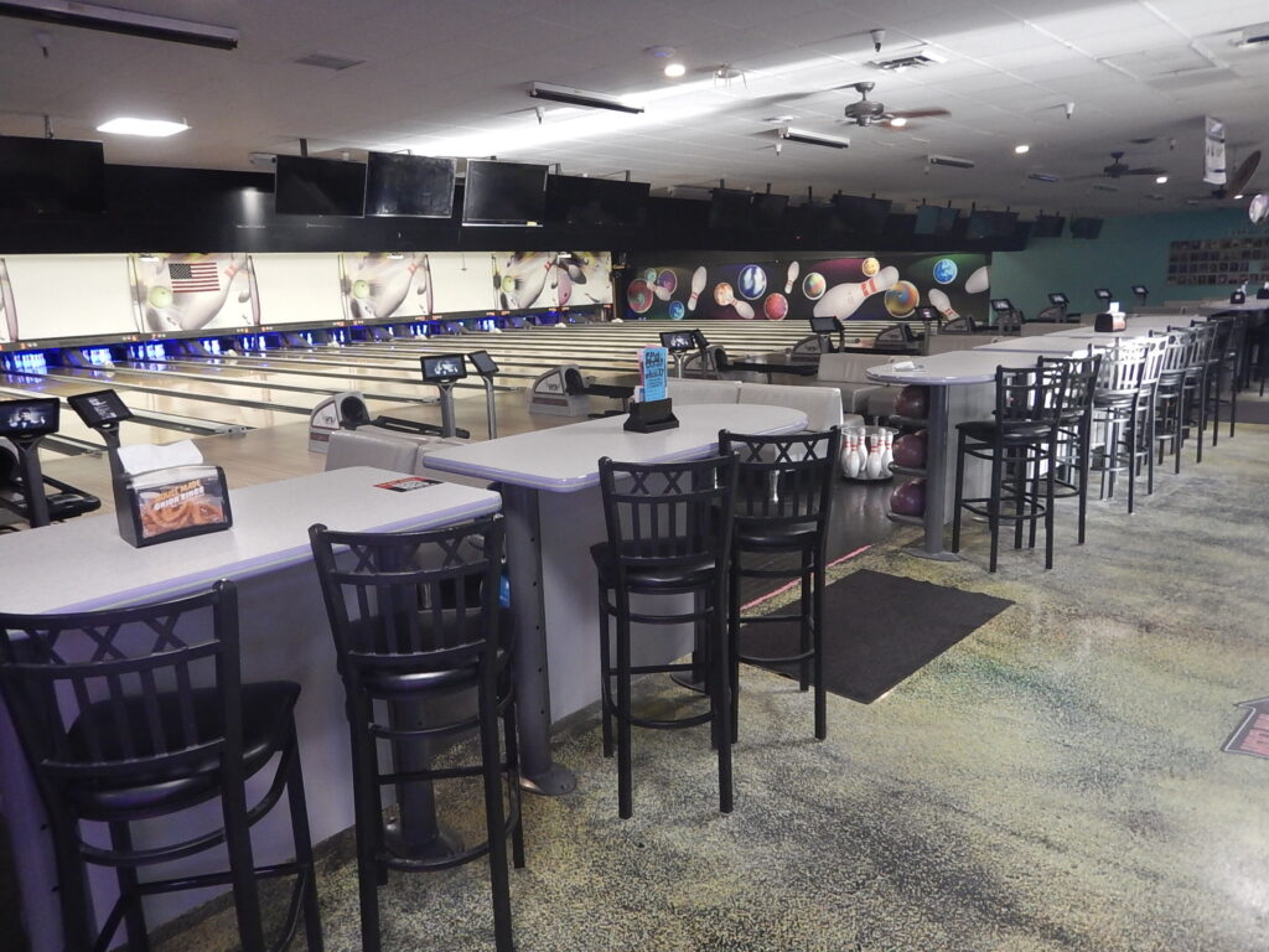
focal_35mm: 24
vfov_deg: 56.8
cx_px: 634
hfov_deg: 71.6
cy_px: 476
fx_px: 880
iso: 400
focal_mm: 4.3
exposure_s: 1/15
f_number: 2.8
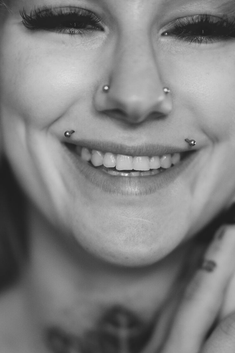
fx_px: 1057
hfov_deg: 12.7
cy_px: 275
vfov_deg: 18.8
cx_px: 109
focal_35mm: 108
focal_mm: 50
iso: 800
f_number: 1.2
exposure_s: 1/125
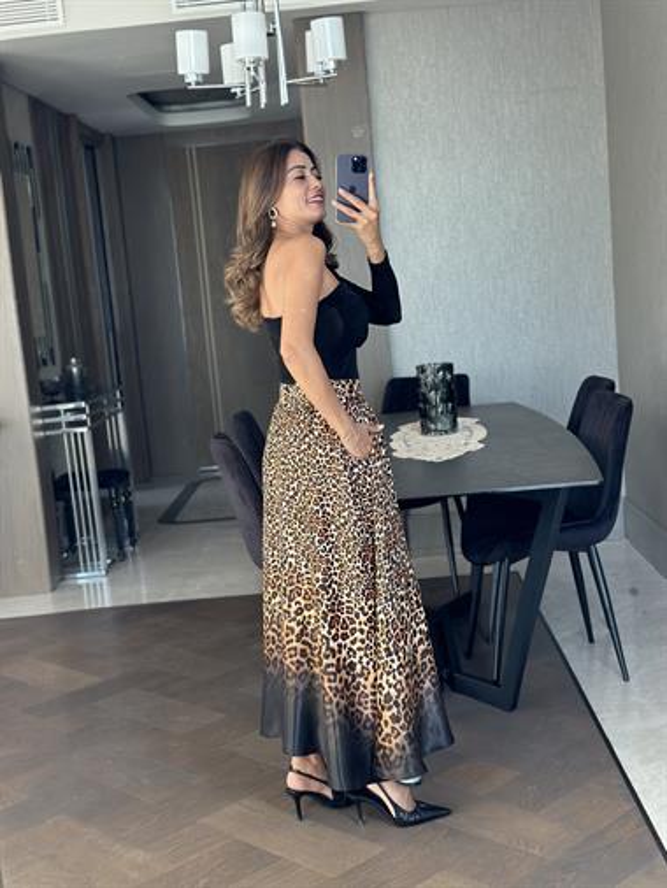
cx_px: 334
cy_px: 444
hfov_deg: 30.3
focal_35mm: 48
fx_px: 1232
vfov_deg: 39.6
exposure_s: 1/121
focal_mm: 6.86
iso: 125
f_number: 1.78
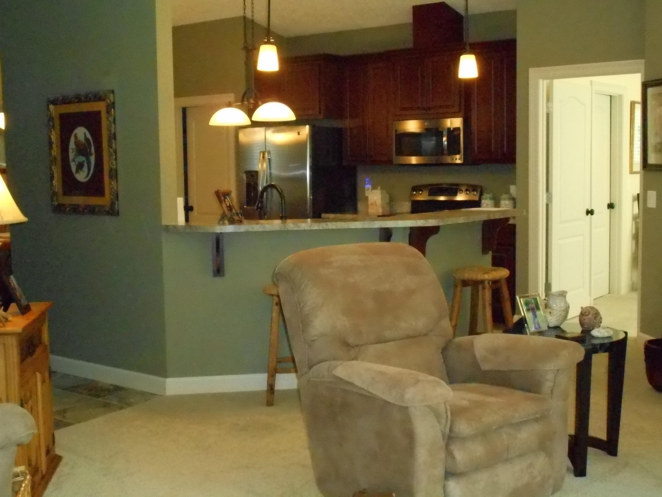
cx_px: 331
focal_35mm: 51
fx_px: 975
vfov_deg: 28.6
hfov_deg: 37.5
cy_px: 248
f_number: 4.9
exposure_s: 1/60
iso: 1600
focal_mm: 9.1
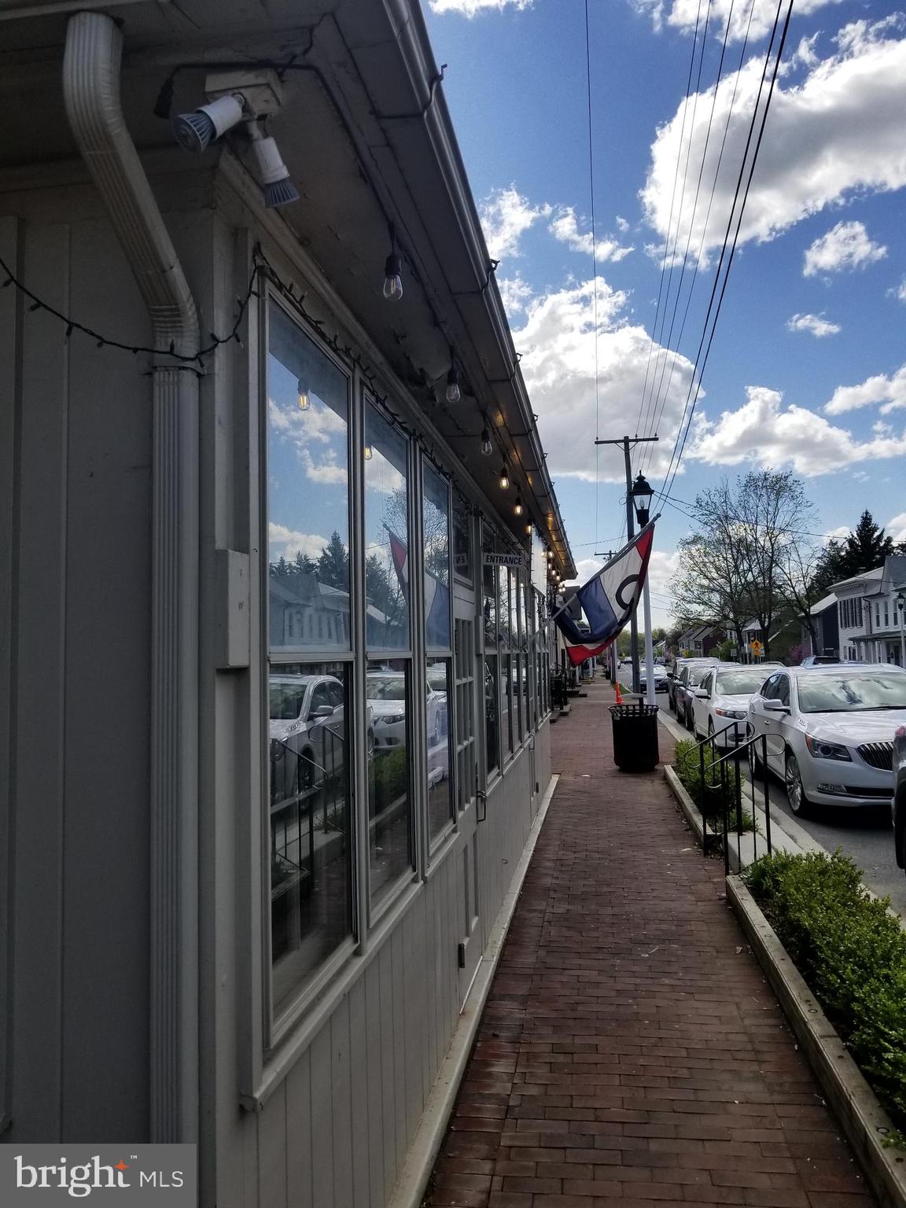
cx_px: 453
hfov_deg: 53.1
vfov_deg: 67.3
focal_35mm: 26
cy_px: 604
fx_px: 907
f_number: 1.7
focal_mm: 4.25
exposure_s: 1/4720
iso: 50
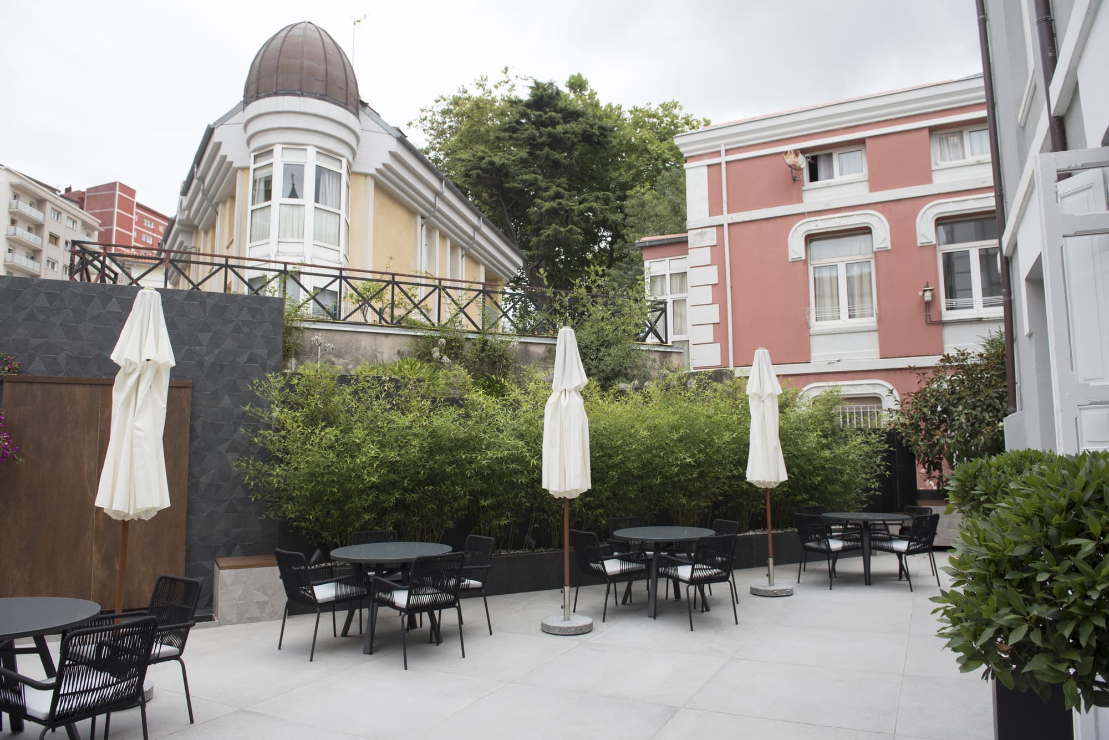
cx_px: 554
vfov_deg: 53.2
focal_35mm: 24
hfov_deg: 73.7
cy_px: 370
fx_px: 740
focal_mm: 24
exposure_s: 1/320
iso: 100
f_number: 6.3
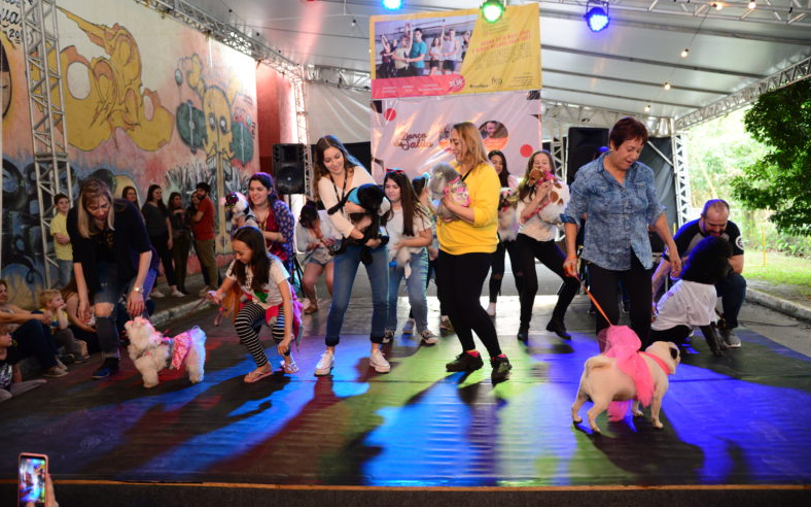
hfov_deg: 64.7
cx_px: 404
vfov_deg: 43.1
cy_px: 239
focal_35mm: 29
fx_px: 641
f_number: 4
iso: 2500
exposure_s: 1/160
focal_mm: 28
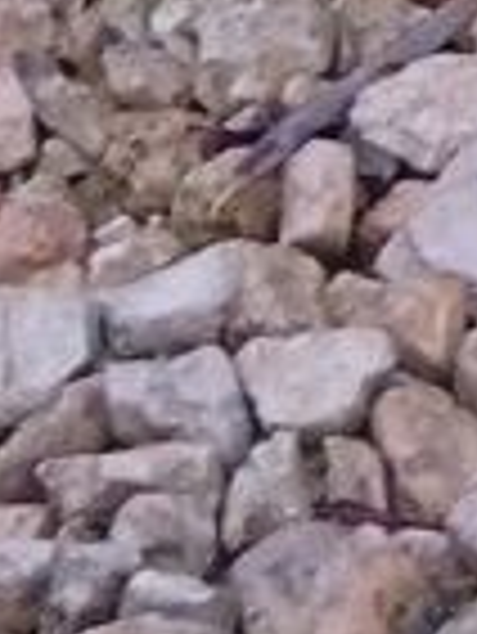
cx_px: 785
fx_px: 3504
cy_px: -886
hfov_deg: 7.6
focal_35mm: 191
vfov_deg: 9.3
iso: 650
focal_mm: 3.84
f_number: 1.8
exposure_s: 1/20
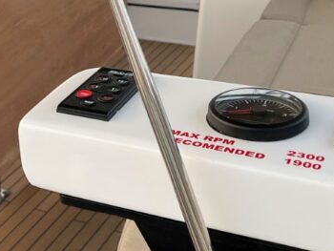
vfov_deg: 19.1
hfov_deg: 25.1
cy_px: 31
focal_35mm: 76
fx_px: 734
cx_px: 51
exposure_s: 1/245
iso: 40
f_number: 1.5
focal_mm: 5.7
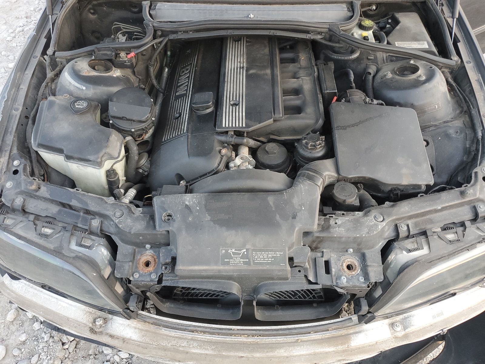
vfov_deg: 53.1
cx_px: 242
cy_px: 182
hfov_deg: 67.3
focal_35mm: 26
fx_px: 364
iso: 70
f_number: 1.5
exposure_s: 1/120
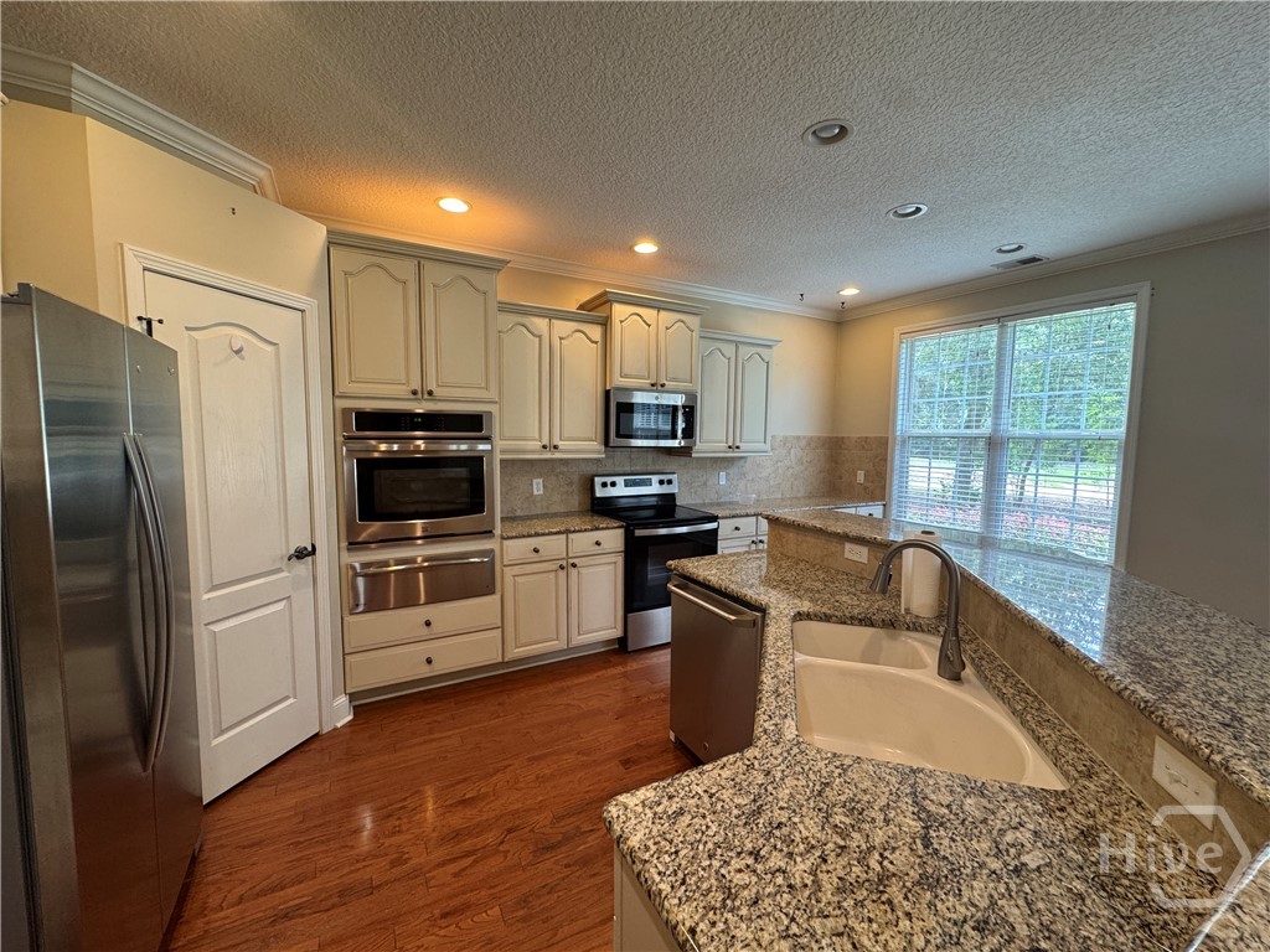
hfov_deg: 102.1
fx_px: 514
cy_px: 476
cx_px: 635
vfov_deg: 85.7
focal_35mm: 14
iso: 160
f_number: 2.2
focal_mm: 2.22
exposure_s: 1/60
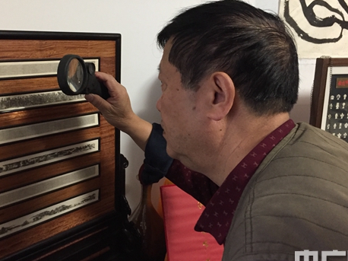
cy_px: 115
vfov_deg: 37.6
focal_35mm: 38
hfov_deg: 48.9
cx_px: 151
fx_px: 382
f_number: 2.2
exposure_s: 1/20
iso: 250
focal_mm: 4.15
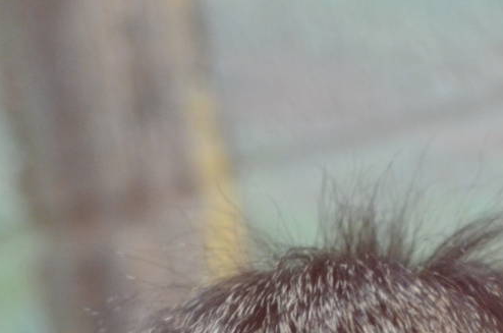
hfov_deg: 3.5
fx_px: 8127
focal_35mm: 583
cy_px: 514
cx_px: 534
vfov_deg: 2.3
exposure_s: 1/125
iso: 1600
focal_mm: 120
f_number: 4.2
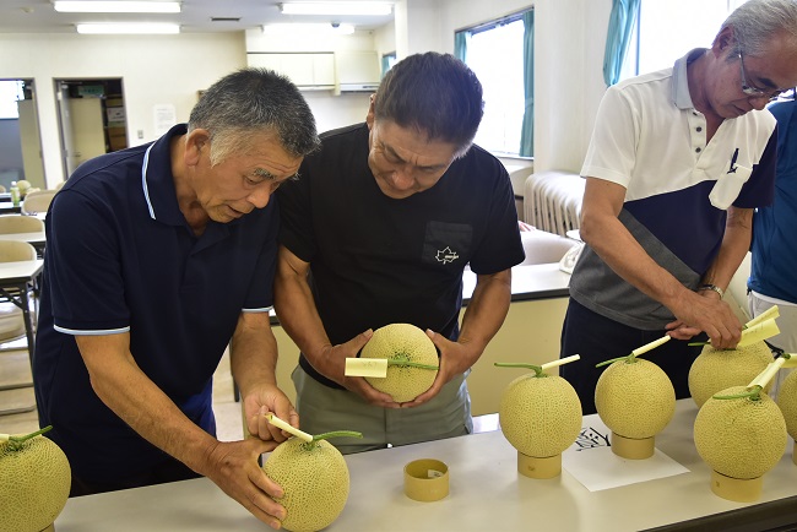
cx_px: 398
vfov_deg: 40.0
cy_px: 266
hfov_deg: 57.2
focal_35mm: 33
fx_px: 731
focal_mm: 22
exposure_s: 1/60
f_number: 4
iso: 400
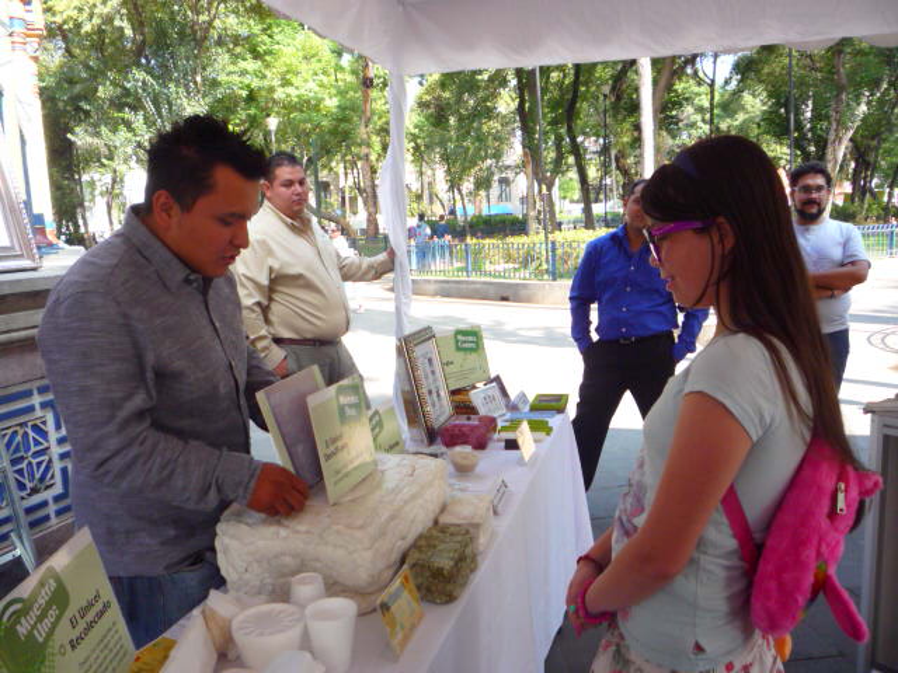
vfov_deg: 46.8
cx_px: 449
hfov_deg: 60.0
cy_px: 336
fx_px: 778
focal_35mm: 30
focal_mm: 5.2
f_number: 3.3
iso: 200
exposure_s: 1/125
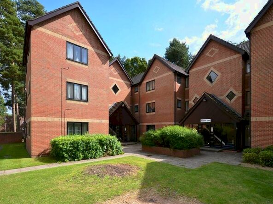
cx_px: 139
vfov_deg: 74.7
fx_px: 134
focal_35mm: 17
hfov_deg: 91.0
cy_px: 105
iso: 100
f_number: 6.3
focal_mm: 10
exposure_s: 1/250
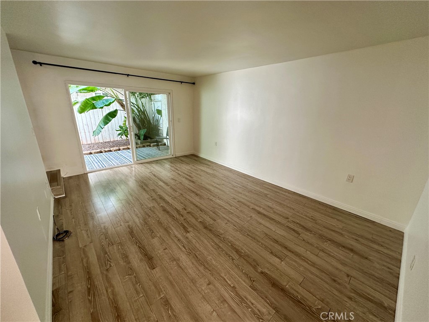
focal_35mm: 14
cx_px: 214
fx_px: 174
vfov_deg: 85.7
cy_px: 161
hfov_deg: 102.1
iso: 200
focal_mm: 2.22
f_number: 2.2
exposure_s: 1/120
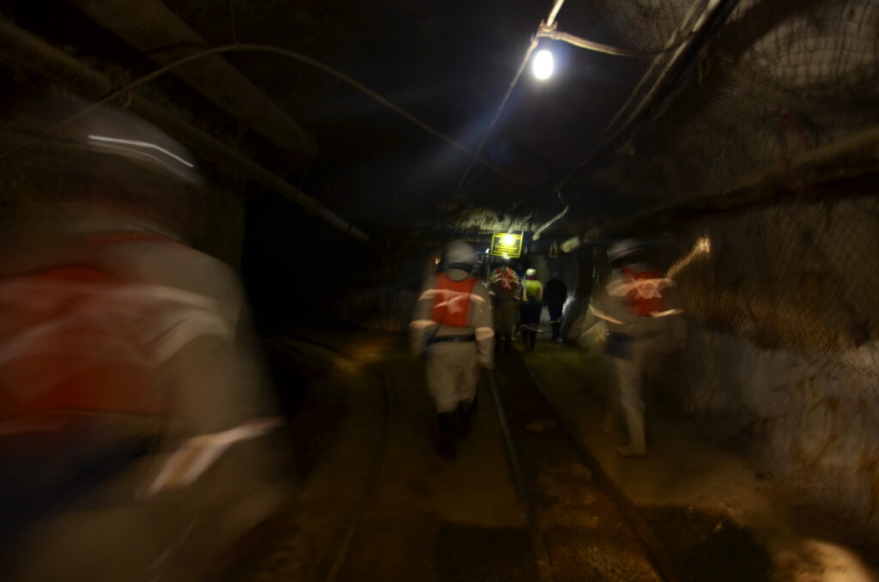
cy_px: 291
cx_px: 440
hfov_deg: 67.5
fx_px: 658
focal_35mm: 27
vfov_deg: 47.7
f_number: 3.5
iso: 100
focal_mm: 18
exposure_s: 1/2
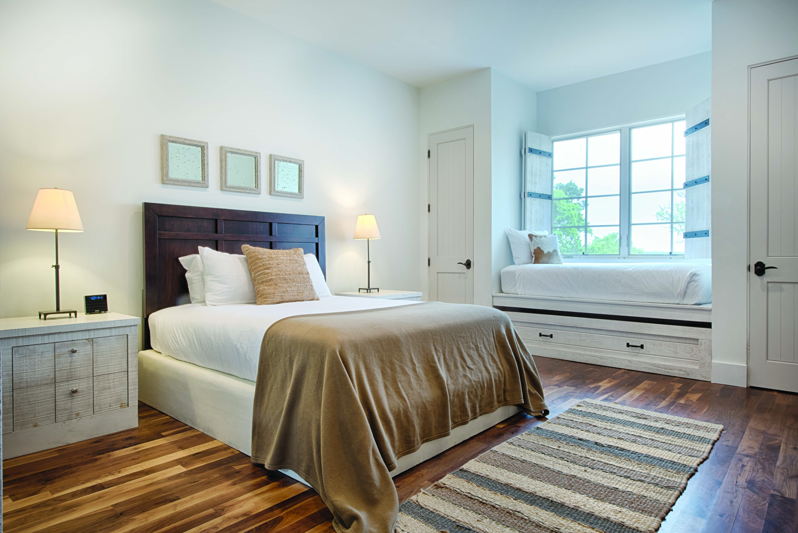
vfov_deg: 57.3
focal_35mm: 22
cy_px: 266
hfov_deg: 78.6
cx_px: 399
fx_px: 488
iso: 200
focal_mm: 22
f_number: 22
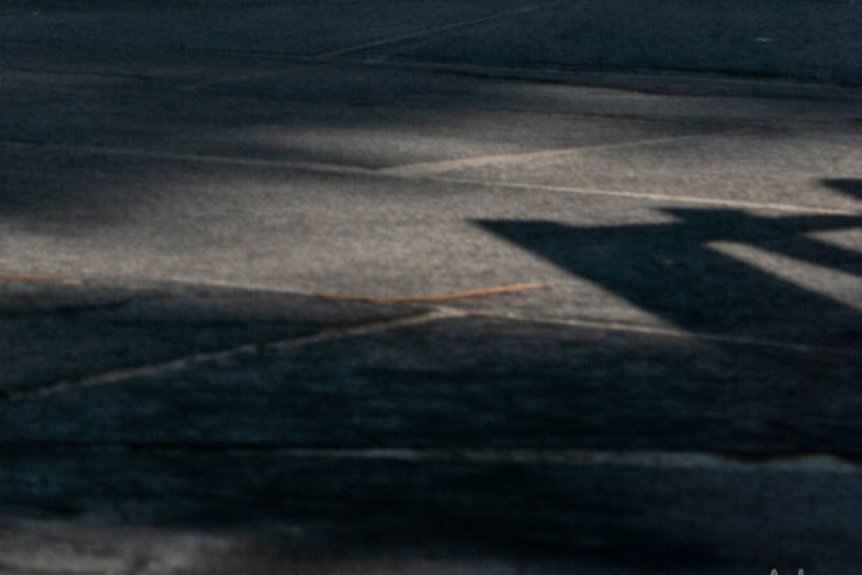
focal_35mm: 206
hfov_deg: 9.6
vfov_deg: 6.5
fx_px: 4931
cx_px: -530
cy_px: -496
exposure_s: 1/200
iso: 100
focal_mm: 35
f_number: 16
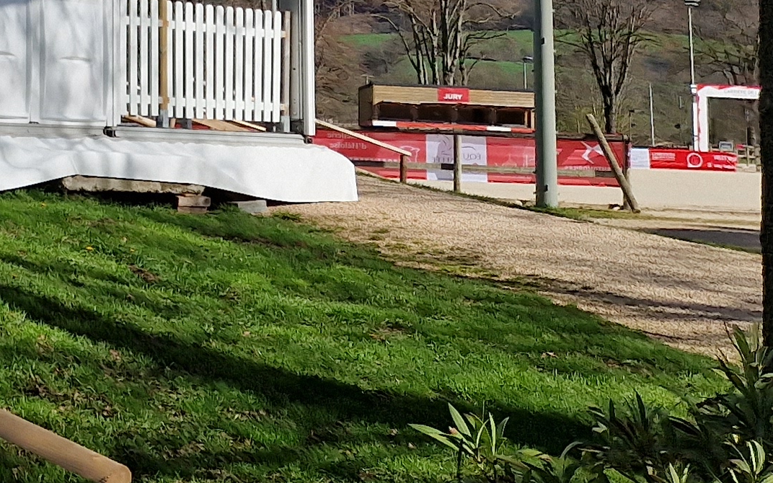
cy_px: -112
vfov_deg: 13.9
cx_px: -579
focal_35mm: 91
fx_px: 1917
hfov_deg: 18.4
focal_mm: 5.4
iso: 50
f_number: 1.8
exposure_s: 1/3168
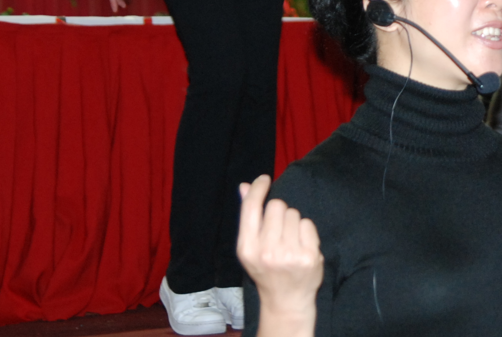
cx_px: 531
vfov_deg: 9.7
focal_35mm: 140
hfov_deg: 14.3
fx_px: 1956
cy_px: -40
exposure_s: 1/40
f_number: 2.8
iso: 500
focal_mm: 34
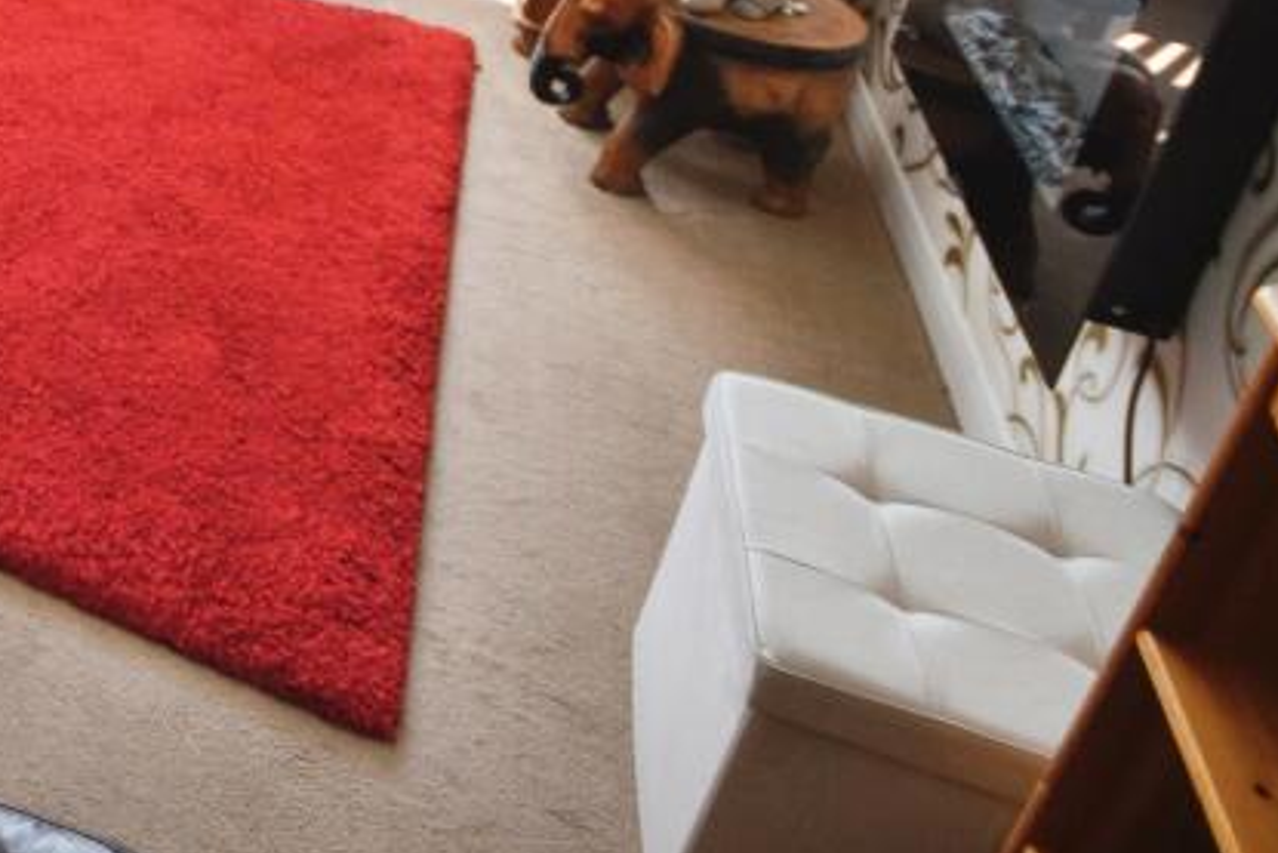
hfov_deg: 38.1
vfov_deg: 30.2
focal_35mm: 37
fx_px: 1314
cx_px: -268
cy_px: -189
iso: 400
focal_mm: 10
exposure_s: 1/80
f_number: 4.5
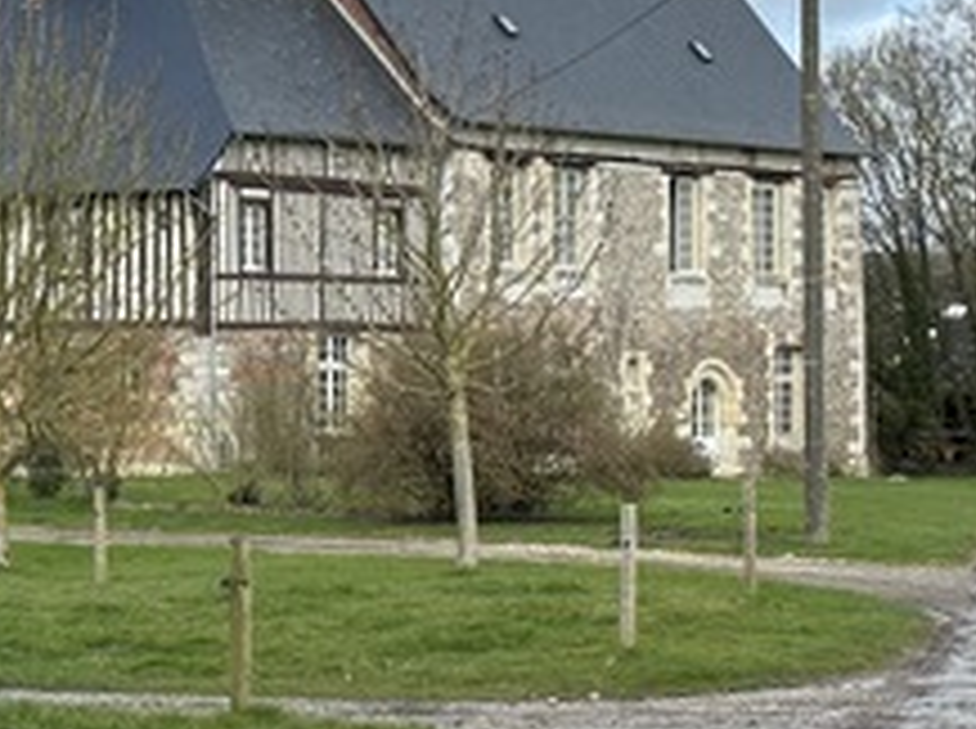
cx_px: 216
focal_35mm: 133
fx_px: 3744
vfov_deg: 11.1
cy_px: 198
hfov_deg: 14.8
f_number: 1.78
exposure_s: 1/2732
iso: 64
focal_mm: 6.86
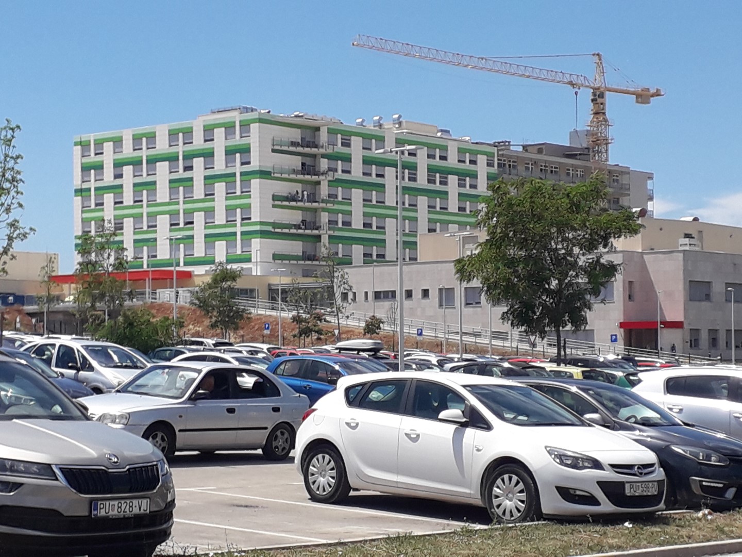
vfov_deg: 51.4
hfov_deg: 65.3
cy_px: 278
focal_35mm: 27
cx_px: 371
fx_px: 579
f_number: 1.9
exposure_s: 1/2105
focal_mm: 3.6
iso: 40
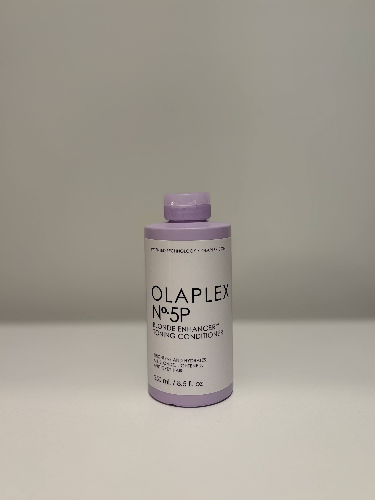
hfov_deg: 45.4
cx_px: 188
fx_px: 448
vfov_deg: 58.3
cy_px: 243
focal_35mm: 31
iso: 200
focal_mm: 5.96
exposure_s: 1/60
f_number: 1.6
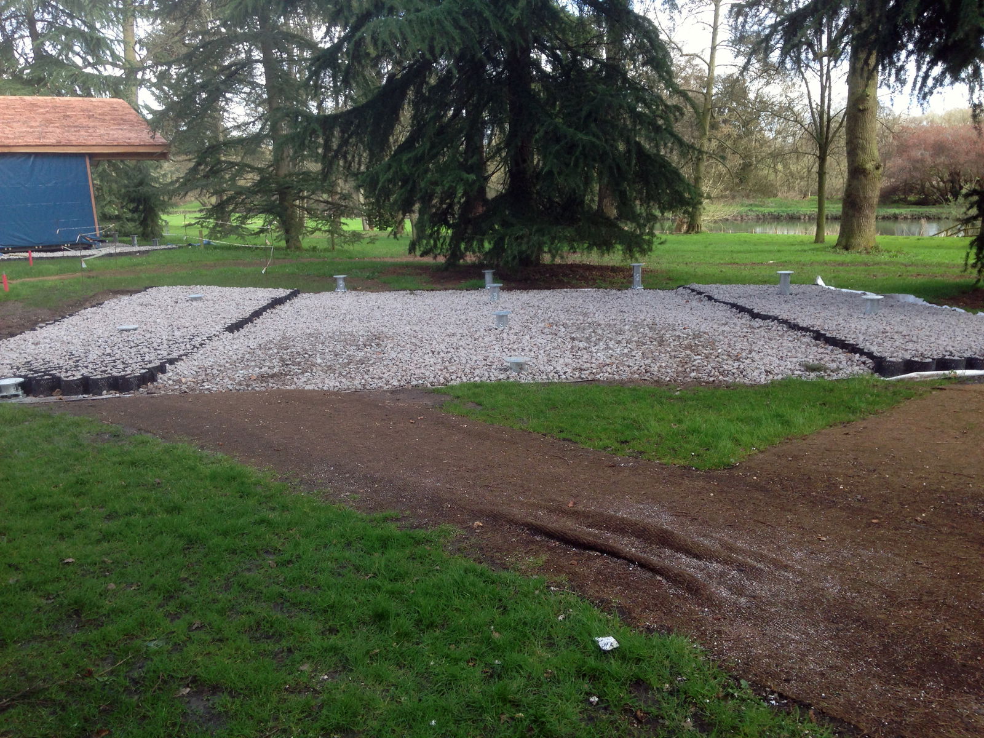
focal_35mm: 33
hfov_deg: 55.4
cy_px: 369
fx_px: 938
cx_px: 492
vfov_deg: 42.9
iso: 50
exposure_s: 1/198
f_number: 2.4
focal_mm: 4.12
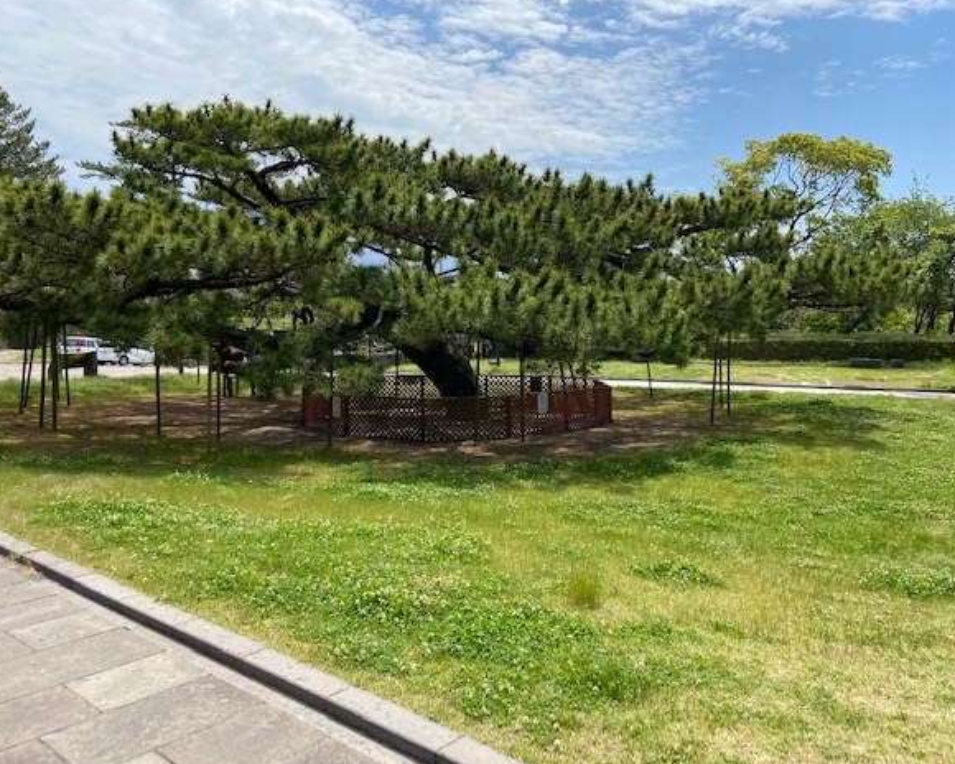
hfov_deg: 62.2
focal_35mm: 28
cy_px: 384
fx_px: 791
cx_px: 463
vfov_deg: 51.5
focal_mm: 4.25
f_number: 1.8
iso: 32
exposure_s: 1/2463
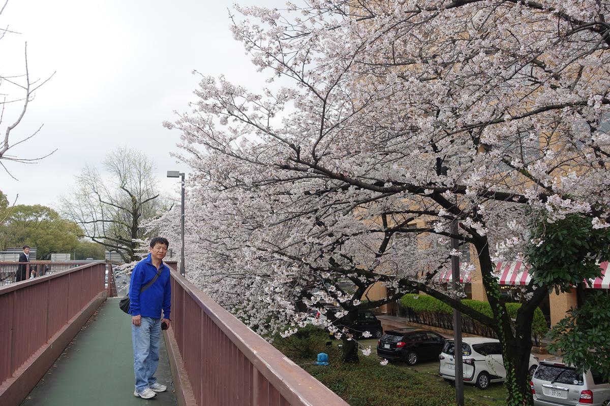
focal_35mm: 33
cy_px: 203
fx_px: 559
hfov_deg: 57.2
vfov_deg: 40.0
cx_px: 305
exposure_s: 1/320
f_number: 4
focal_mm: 12.2
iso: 125
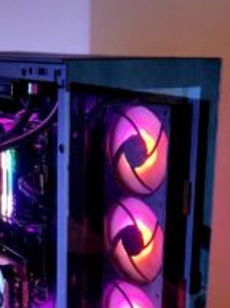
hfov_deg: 26.9
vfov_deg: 35.6
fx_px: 480
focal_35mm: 54
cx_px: 136
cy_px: 144
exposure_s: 1/33
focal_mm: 5.4
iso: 400
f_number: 1.8
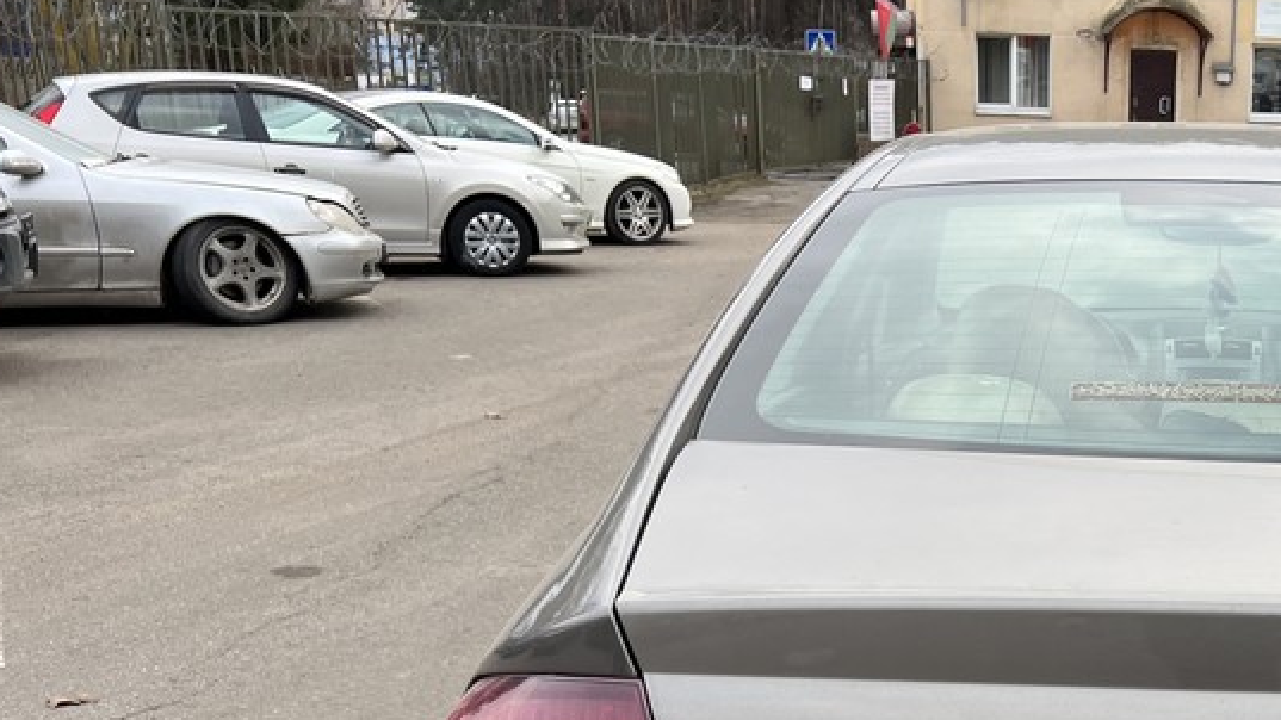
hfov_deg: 35.9
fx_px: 1834
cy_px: 789
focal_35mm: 54
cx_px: 1186
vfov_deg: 21.1
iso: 50
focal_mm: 5.7
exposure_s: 1/991
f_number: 1.5
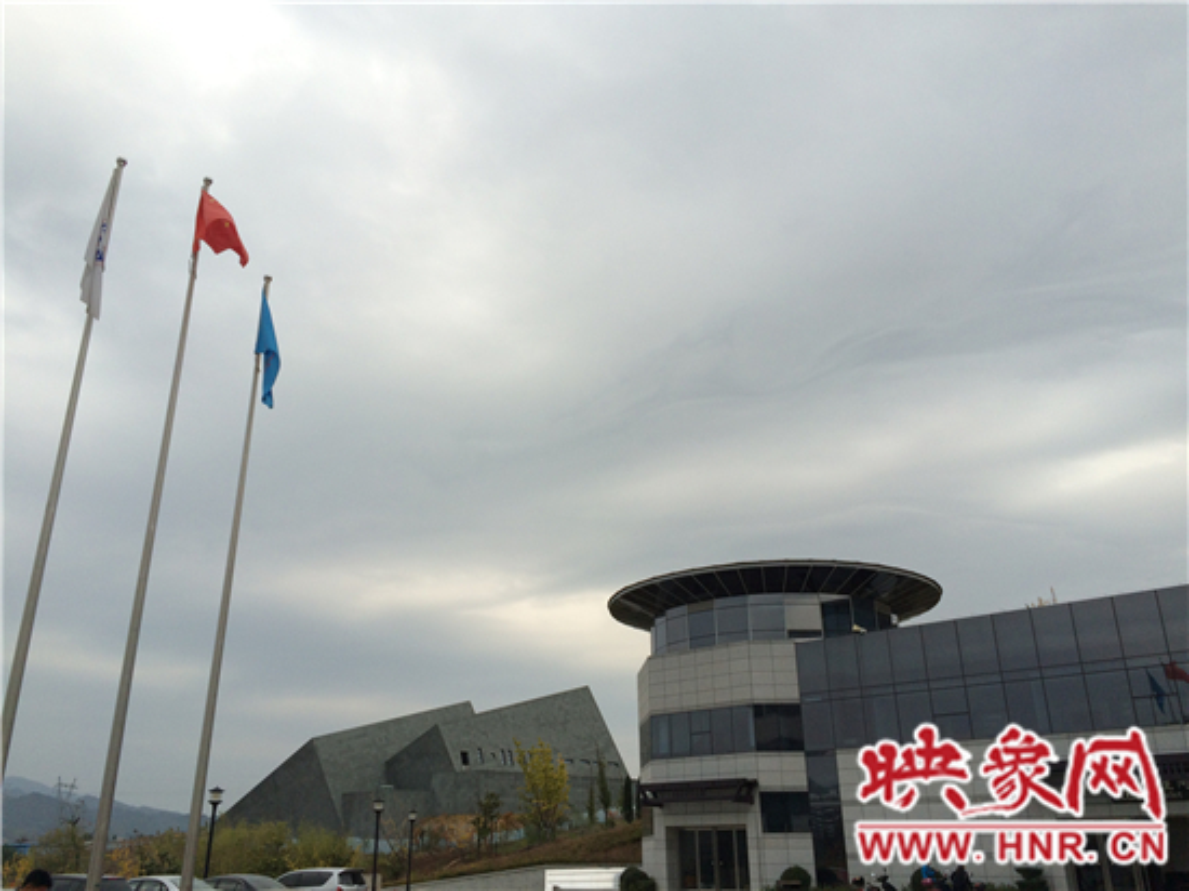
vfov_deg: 48.2
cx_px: 594
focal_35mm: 29
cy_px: 446
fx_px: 996
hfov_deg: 61.7
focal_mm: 4.15
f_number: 2.2
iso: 32
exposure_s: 1/227
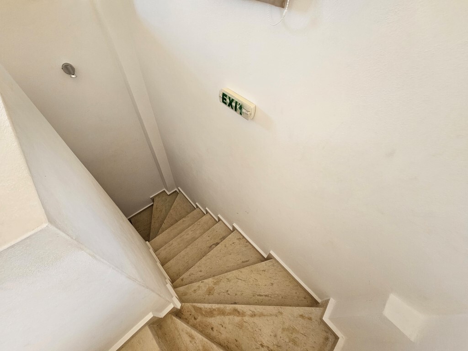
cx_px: 234
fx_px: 176
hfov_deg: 106.2
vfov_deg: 89.9
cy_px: 176
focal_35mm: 13
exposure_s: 1/60
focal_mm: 2.2
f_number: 2.2
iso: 100
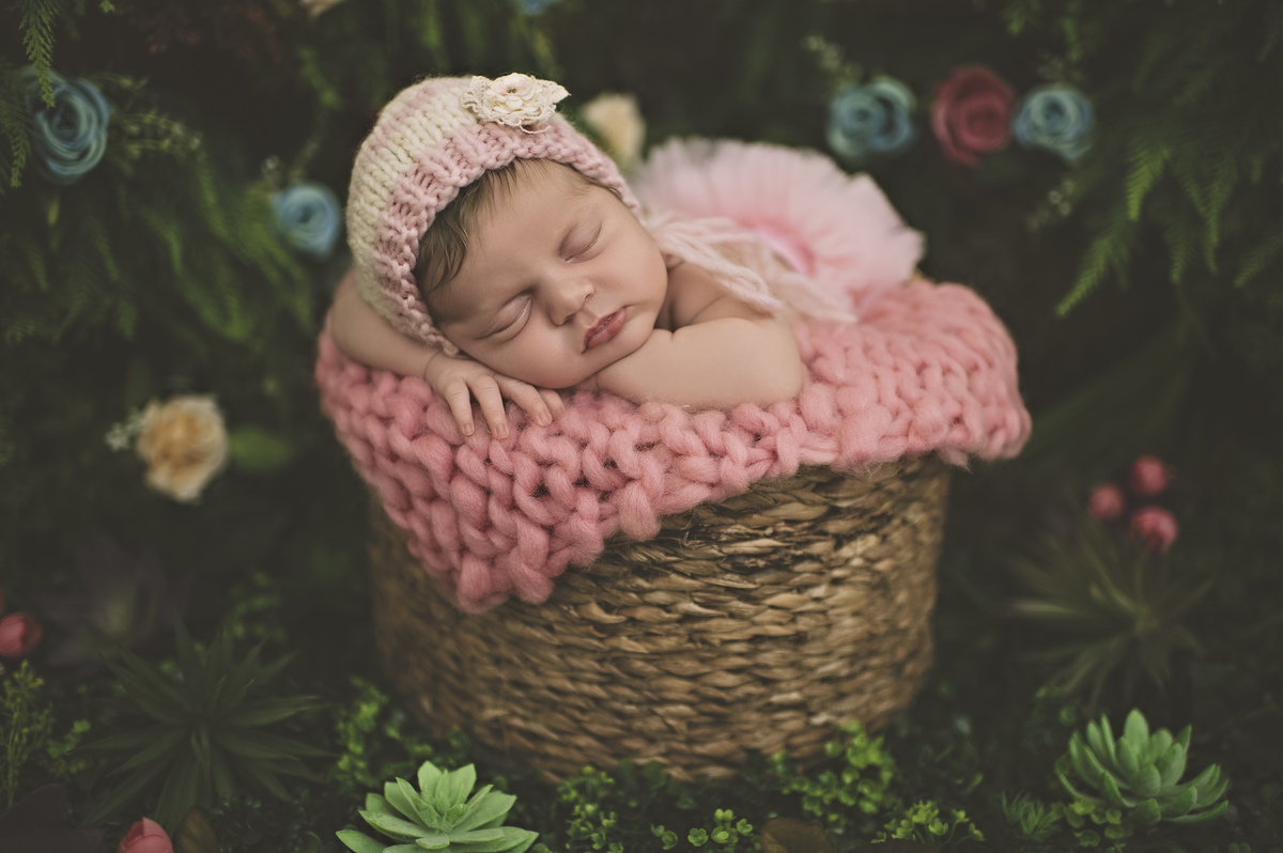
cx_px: 642
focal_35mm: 35
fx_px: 1246
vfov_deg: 37.8
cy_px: 426
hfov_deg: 54.5
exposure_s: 1/160
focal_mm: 35
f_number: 1.8
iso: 200
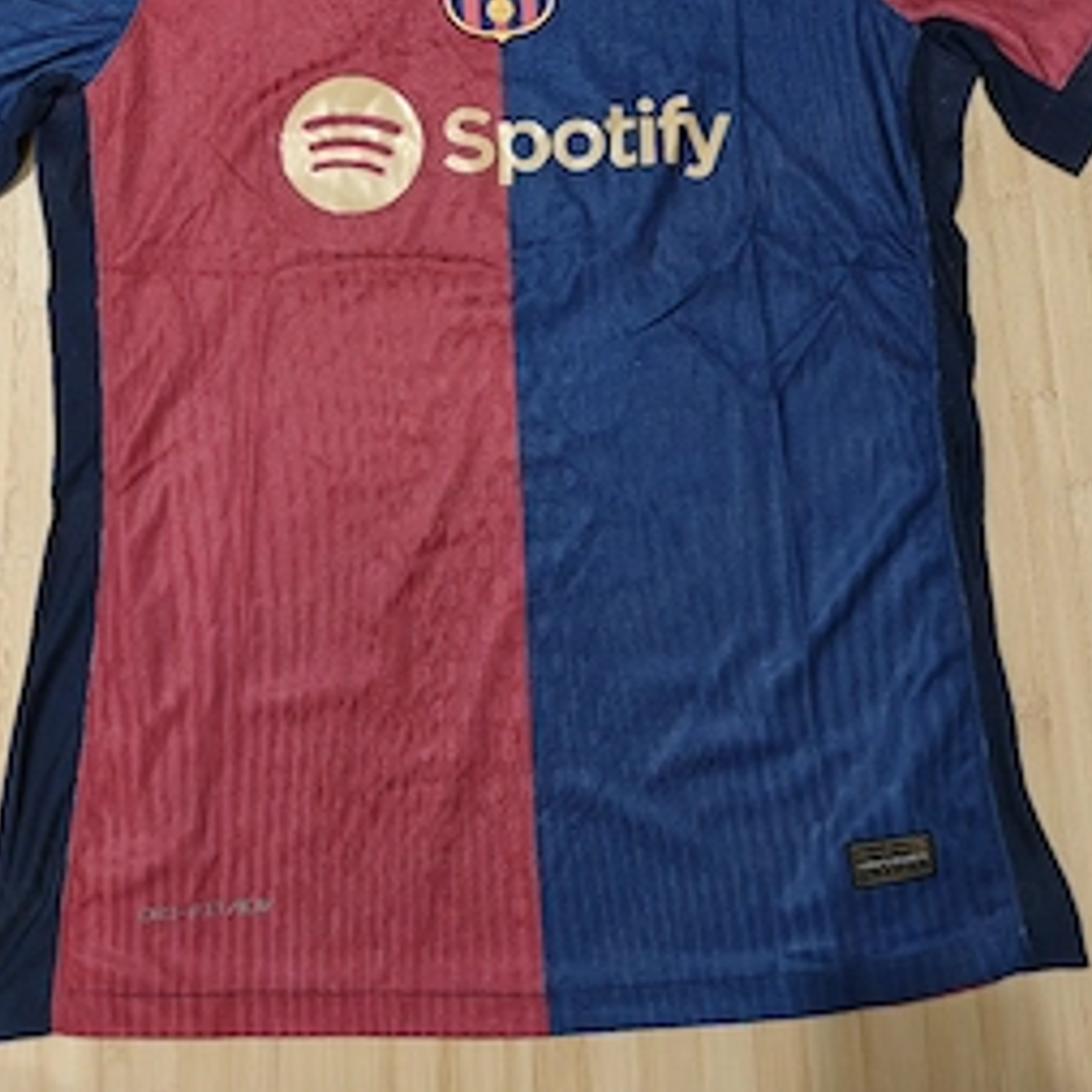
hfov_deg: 51.0
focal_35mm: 32
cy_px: 245
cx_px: 490
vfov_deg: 48.7
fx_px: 1142
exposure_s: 1/68
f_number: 1.6
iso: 1250
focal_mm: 6.06
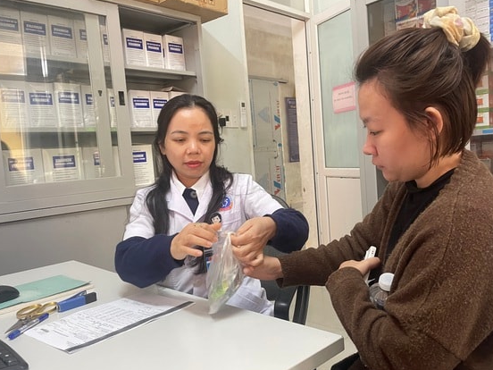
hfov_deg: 61.5
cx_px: 274
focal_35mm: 29
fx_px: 413
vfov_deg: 48.2
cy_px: 194
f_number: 1.6
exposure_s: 1/60
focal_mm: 5.1
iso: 400
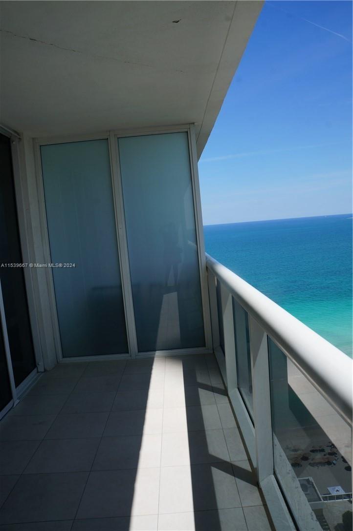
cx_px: 176
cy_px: 266
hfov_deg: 47.8
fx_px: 398
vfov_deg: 67.5
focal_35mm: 27
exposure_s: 1/125
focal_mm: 18
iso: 100
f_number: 13
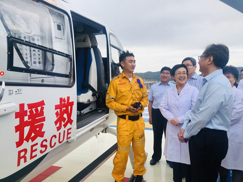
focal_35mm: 28
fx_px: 197
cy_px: 91
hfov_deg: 63.4
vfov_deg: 49.7
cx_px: 122
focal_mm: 3.99
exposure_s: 1/1000
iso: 20
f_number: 1.8
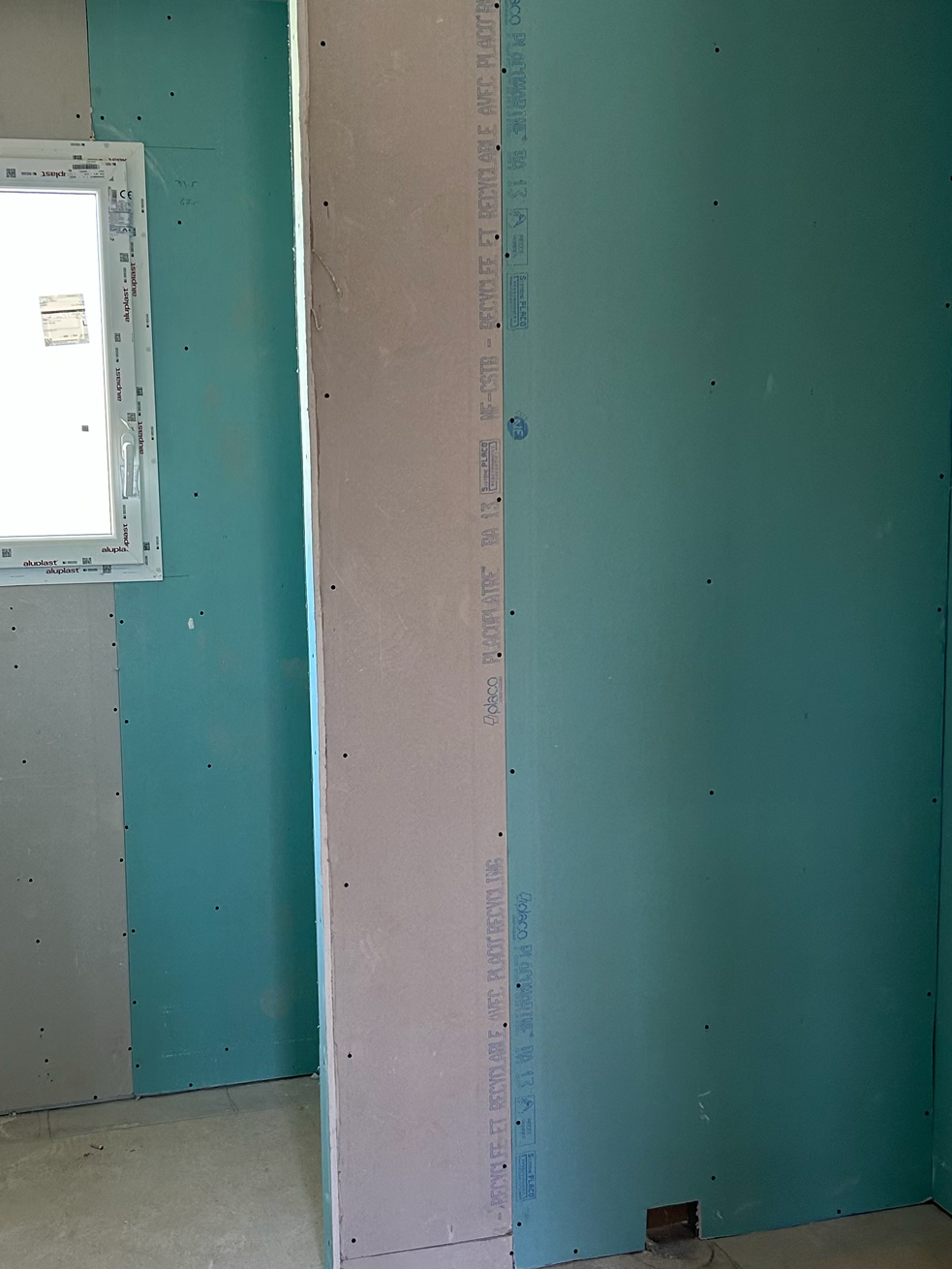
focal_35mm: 40
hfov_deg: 35.8
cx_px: 355
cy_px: 657
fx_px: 1466
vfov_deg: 46.8
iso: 125
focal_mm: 5.7
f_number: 1.5
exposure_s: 1/89
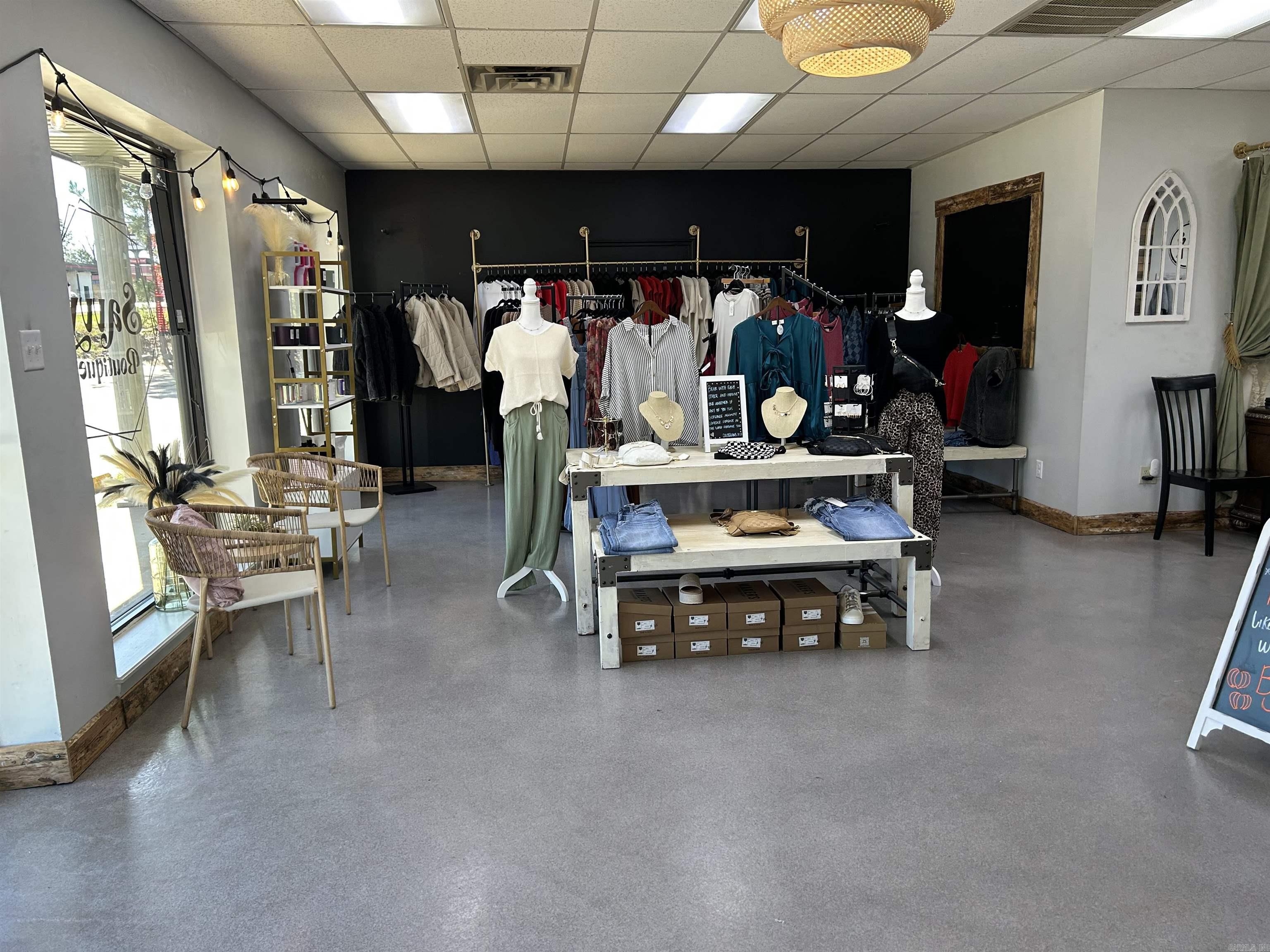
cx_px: 635
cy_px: 476
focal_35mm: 26
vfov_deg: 53.1
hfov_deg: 67.3
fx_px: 954
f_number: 1.5
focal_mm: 5.7
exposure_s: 1/120
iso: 100
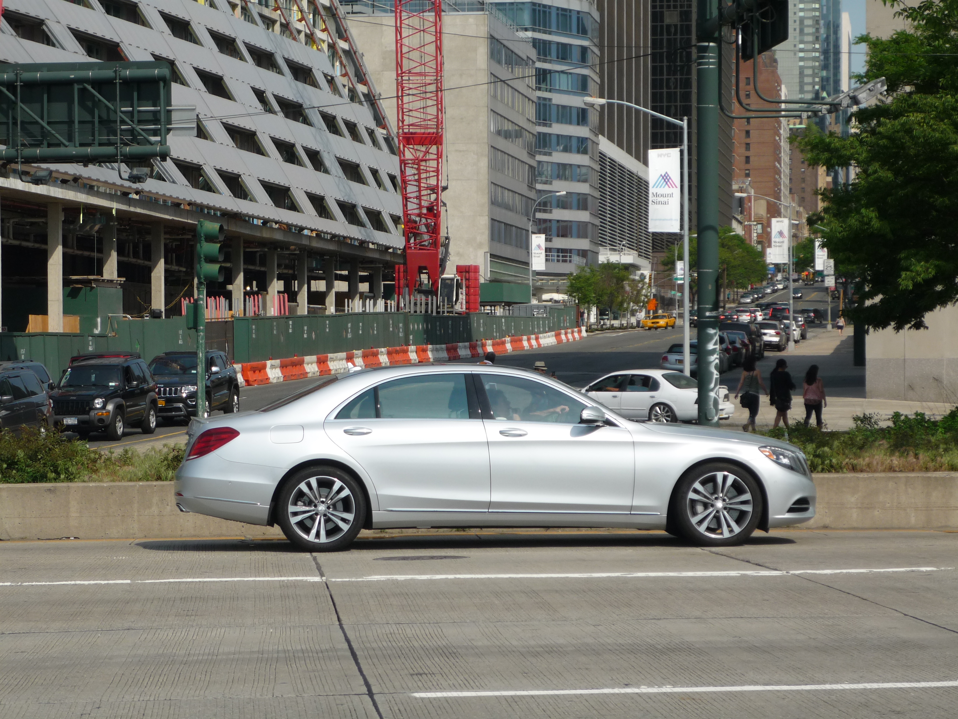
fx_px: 2768
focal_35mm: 100
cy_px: 360
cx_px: 479
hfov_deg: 19.6
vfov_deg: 14.8
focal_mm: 16.5
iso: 100
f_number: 5.1
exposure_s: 1/640
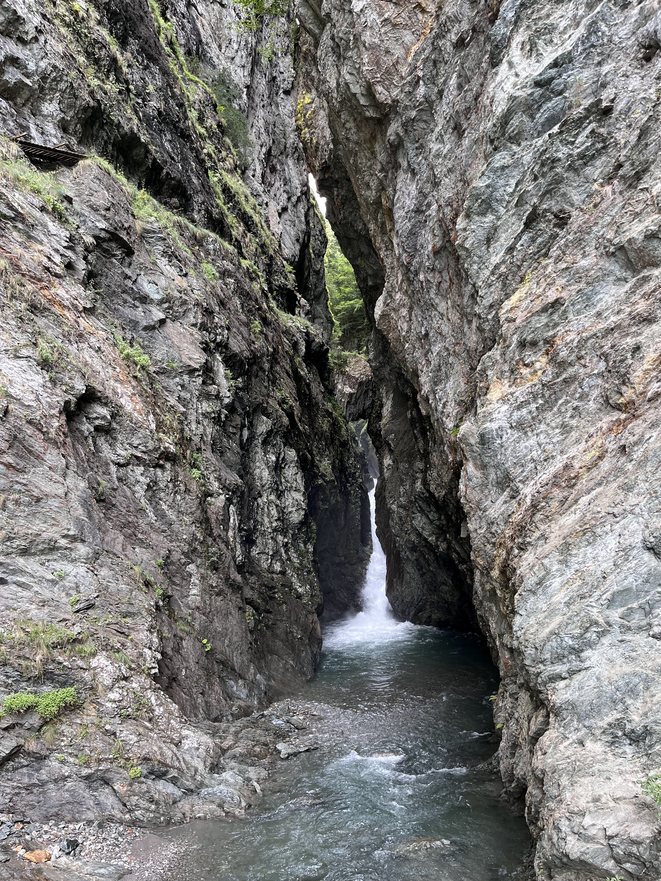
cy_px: 440
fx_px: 662
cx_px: 330
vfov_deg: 67.3
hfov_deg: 53.1
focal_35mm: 26
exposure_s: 1/121
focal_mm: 5.1
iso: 64
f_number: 1.6
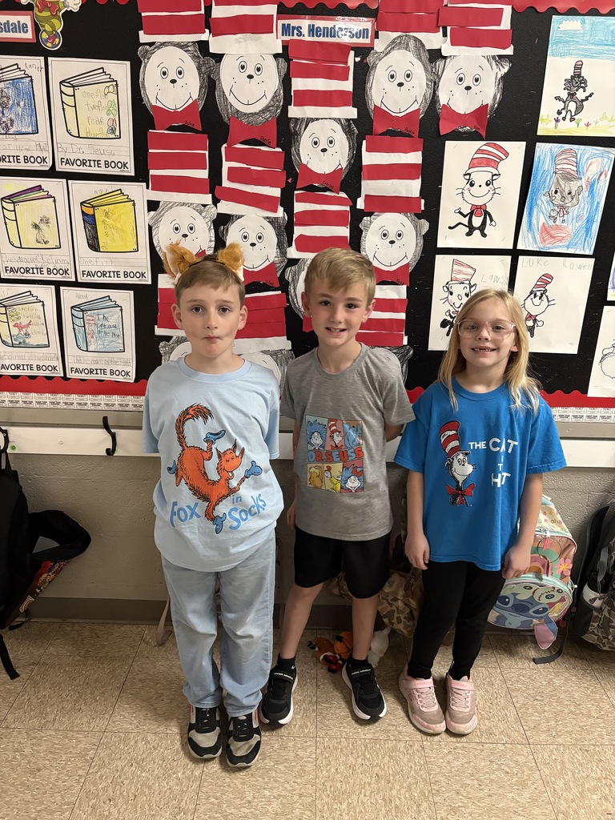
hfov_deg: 53.1
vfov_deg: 67.3
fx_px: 616
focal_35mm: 26
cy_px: 410
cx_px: 308
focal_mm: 5.96
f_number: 1.6
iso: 500
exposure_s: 1/60
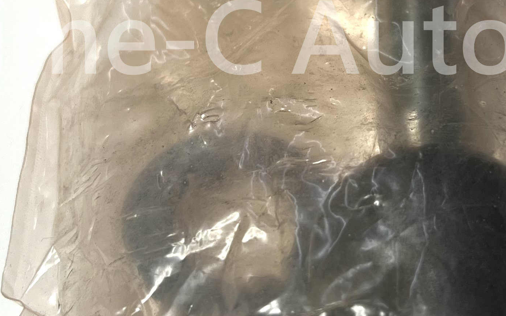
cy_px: 34
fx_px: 1103
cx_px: 354
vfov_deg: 16.1
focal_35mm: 80
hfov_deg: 25.6
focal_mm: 5.7
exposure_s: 1/121
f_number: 1.5
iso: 40
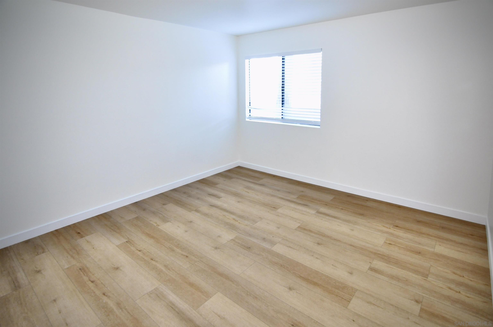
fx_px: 226
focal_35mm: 16
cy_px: 164
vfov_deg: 71.9
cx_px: 246
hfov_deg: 95.1
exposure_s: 1/30
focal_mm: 11
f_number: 2.8
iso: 1000
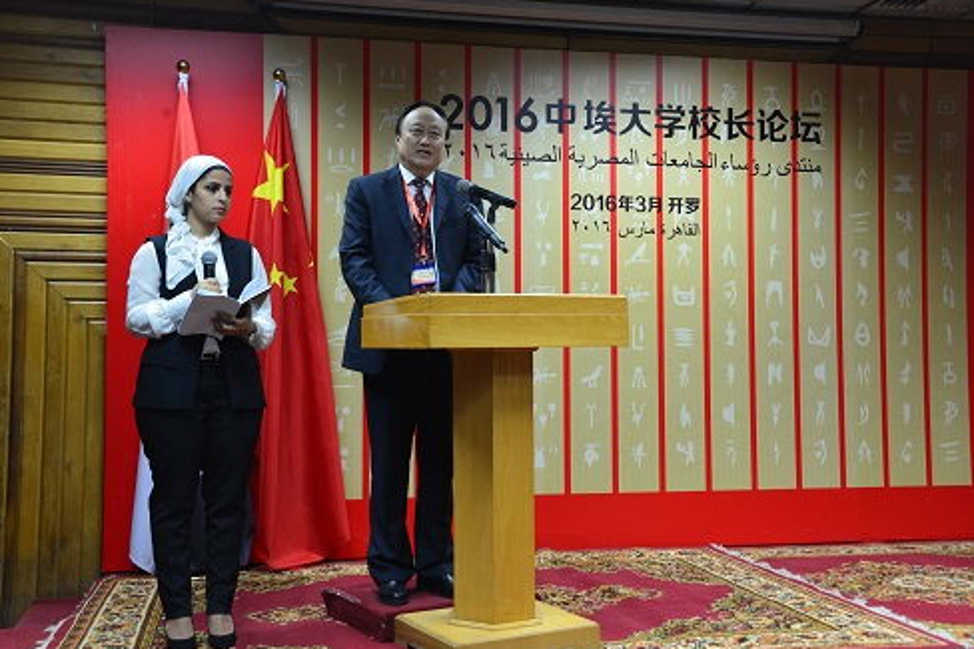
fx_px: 1163
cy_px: 321
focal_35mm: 43
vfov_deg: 31.2
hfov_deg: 45.4
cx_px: 479
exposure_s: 1/30
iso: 2000
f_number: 7.1
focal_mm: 42
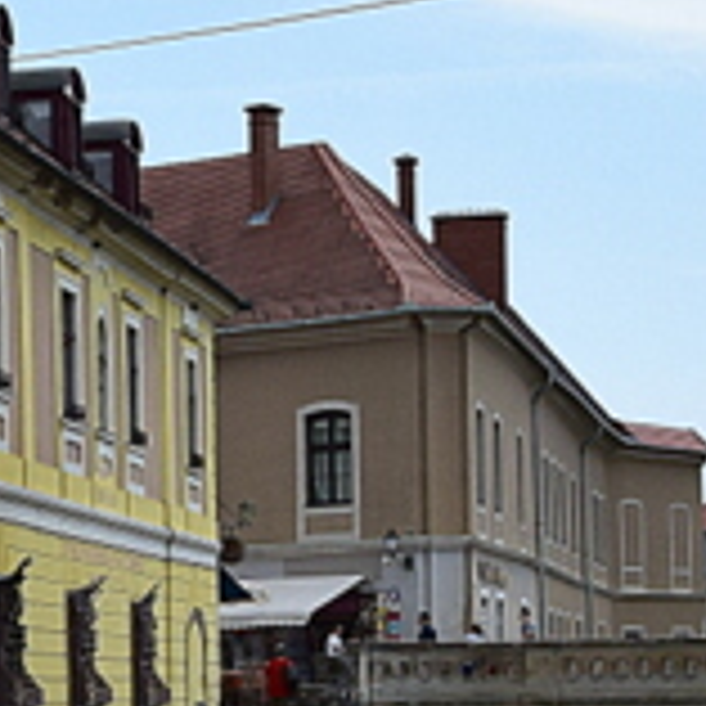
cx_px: -369
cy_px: 728
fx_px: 2700
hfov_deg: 13.9
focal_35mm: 117
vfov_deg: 14.6
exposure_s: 1/500
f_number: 11
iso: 400
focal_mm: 18
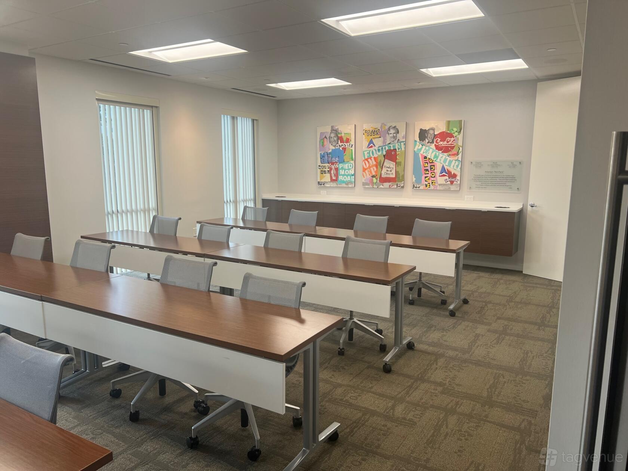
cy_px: 236
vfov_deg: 53.1
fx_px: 472
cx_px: 314
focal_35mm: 26
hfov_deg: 67.3
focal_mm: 5.7
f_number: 1.5
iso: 64
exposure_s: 1/114
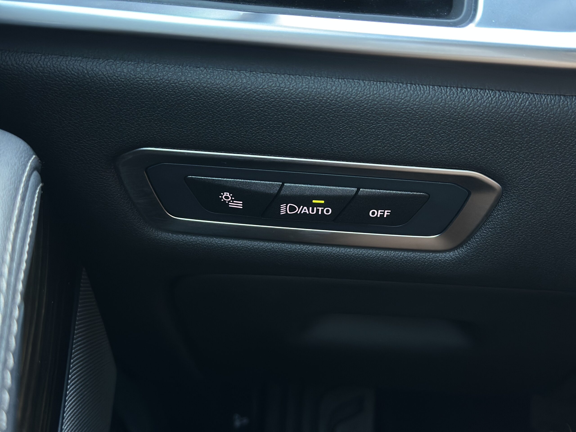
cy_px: 216
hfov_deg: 39.7
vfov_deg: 30.3
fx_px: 799
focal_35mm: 48
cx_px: 288
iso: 400
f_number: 1.78
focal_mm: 6.86
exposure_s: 1/40
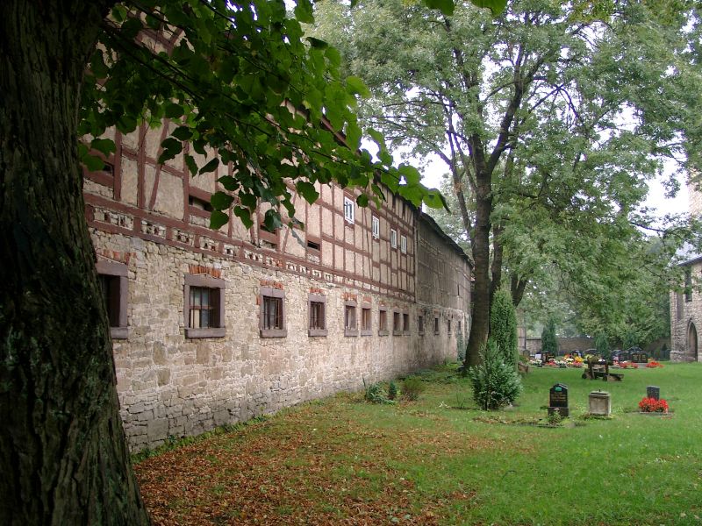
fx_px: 690
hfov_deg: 54.0
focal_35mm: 34
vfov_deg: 41.8
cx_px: 351
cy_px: 263
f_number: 2
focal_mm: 7.13
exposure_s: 1/63.3
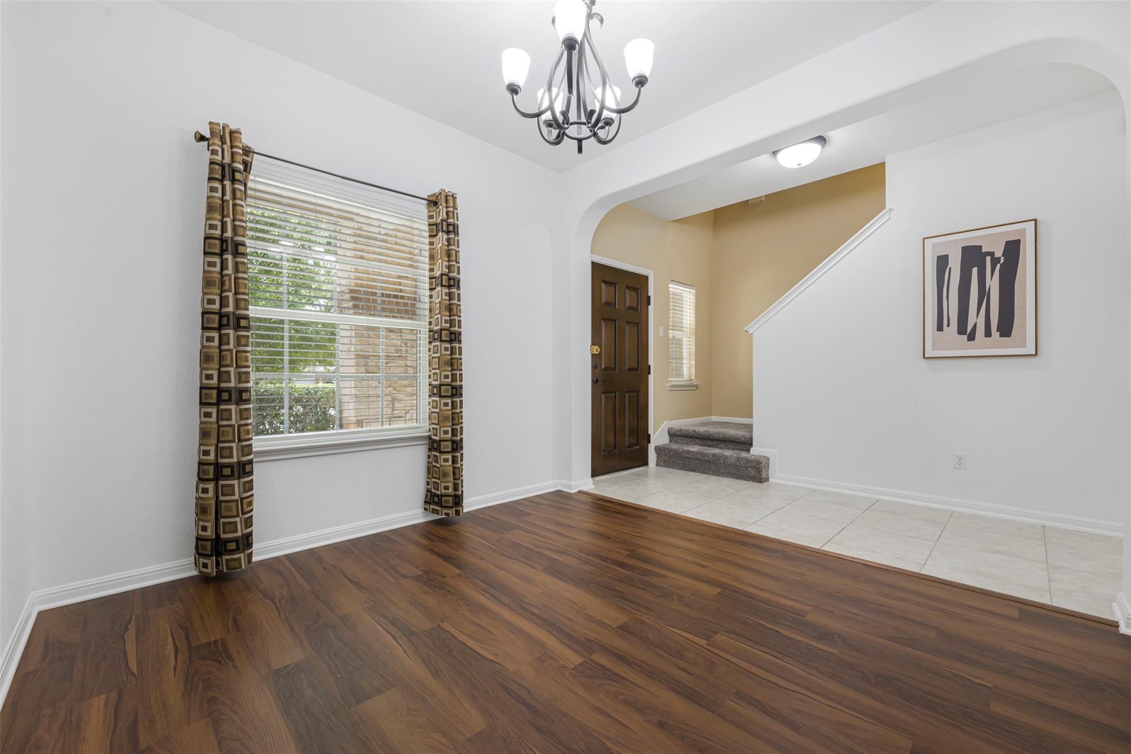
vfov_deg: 81.2
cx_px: 566
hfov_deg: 104.3
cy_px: 377
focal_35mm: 14
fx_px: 440
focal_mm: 14
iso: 250
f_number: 11
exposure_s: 1/5
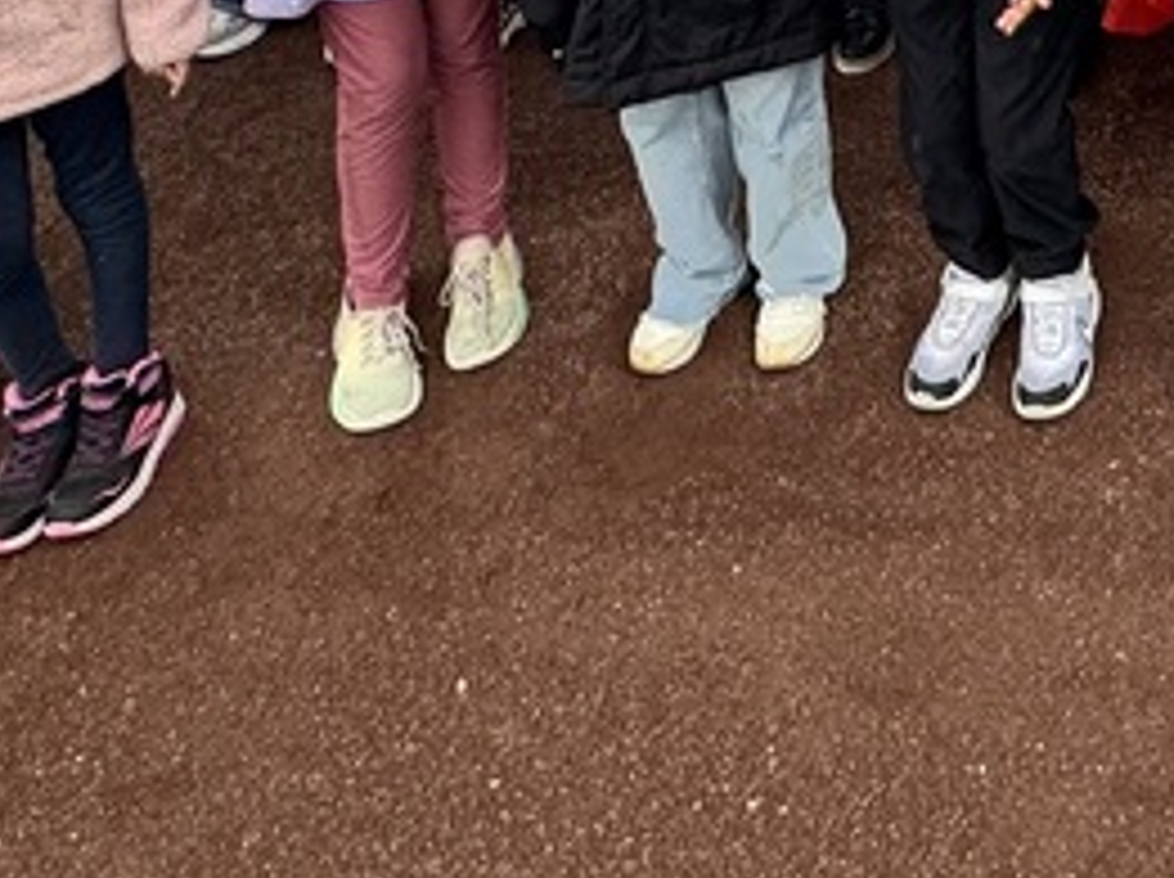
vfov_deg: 19.3
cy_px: -738
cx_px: 1291
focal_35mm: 55
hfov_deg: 31.1
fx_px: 1863
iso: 40
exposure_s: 1/99
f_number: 2.2
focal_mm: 2.22
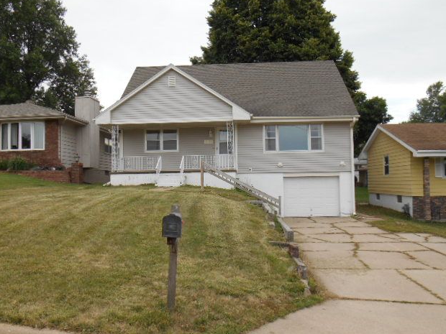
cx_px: 228
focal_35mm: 32
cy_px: 163
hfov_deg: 56.8
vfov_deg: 44.2
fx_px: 412
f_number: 3.6
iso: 80
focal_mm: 5.5
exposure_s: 1/400
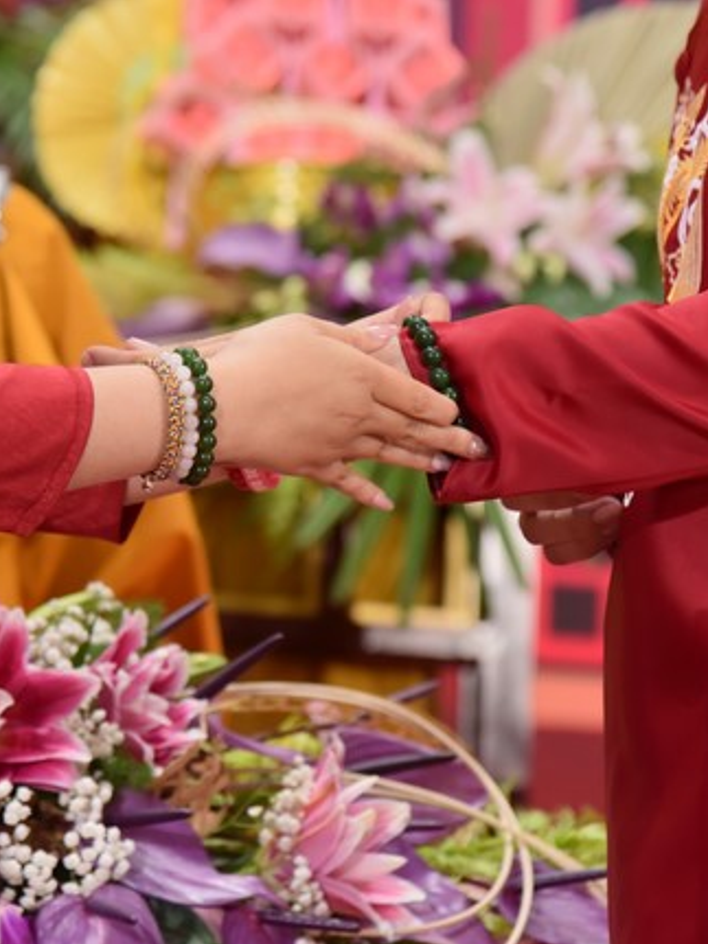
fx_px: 4747
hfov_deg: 8.5
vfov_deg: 11.4
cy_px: 473
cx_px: 250
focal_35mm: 174
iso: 1000
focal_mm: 120
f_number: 4.5
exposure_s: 1/125
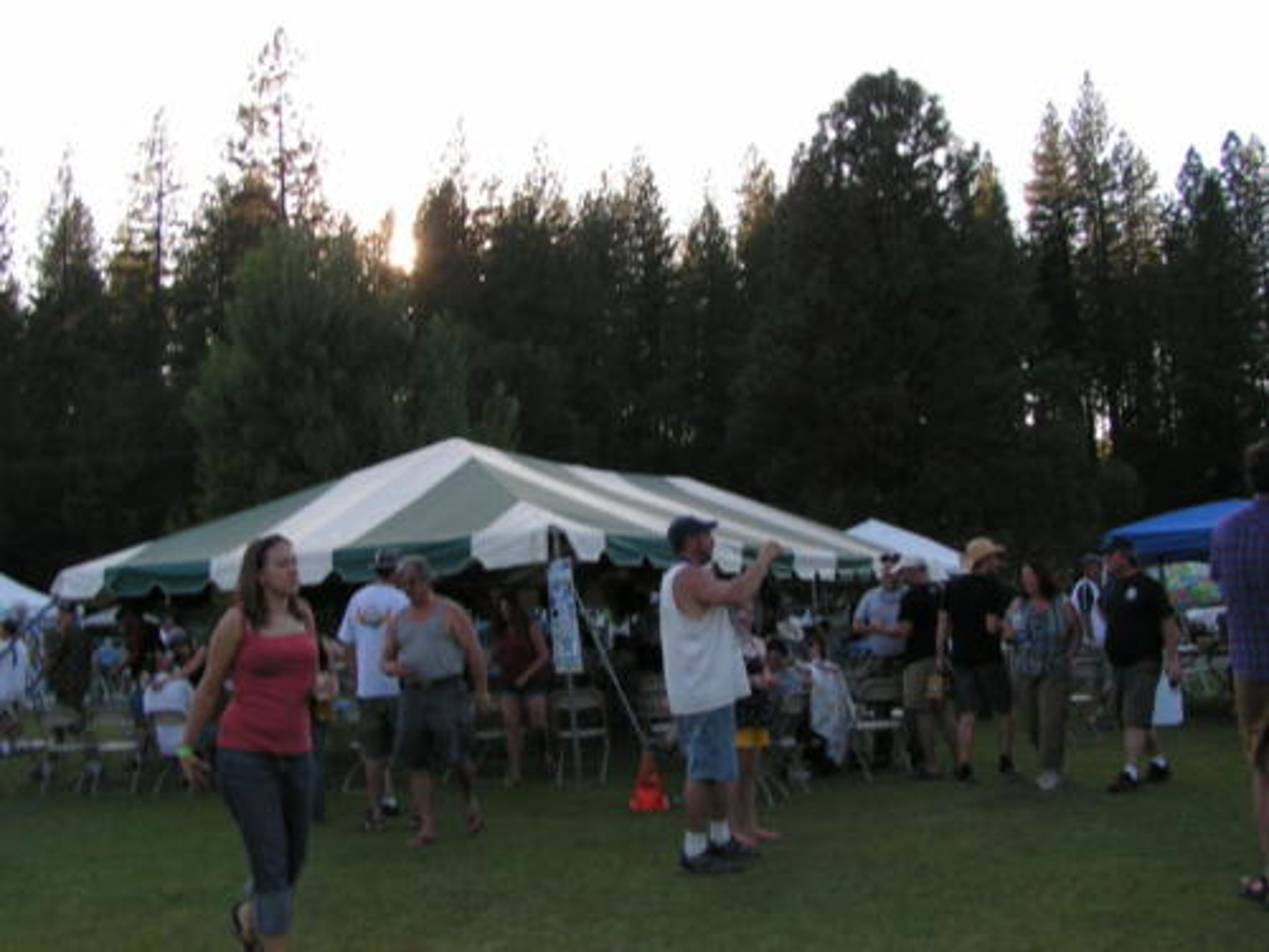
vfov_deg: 37.7
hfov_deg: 49.0
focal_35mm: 38
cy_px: 476
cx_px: 634
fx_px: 1393
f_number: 5.6
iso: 50
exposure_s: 1/100
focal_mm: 5.8
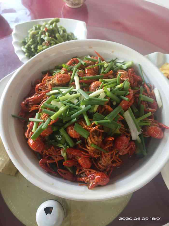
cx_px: 84
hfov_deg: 46.8
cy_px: 113
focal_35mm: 30
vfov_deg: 60.0
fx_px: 195
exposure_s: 1/50
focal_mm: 4.35
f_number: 1.8
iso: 112
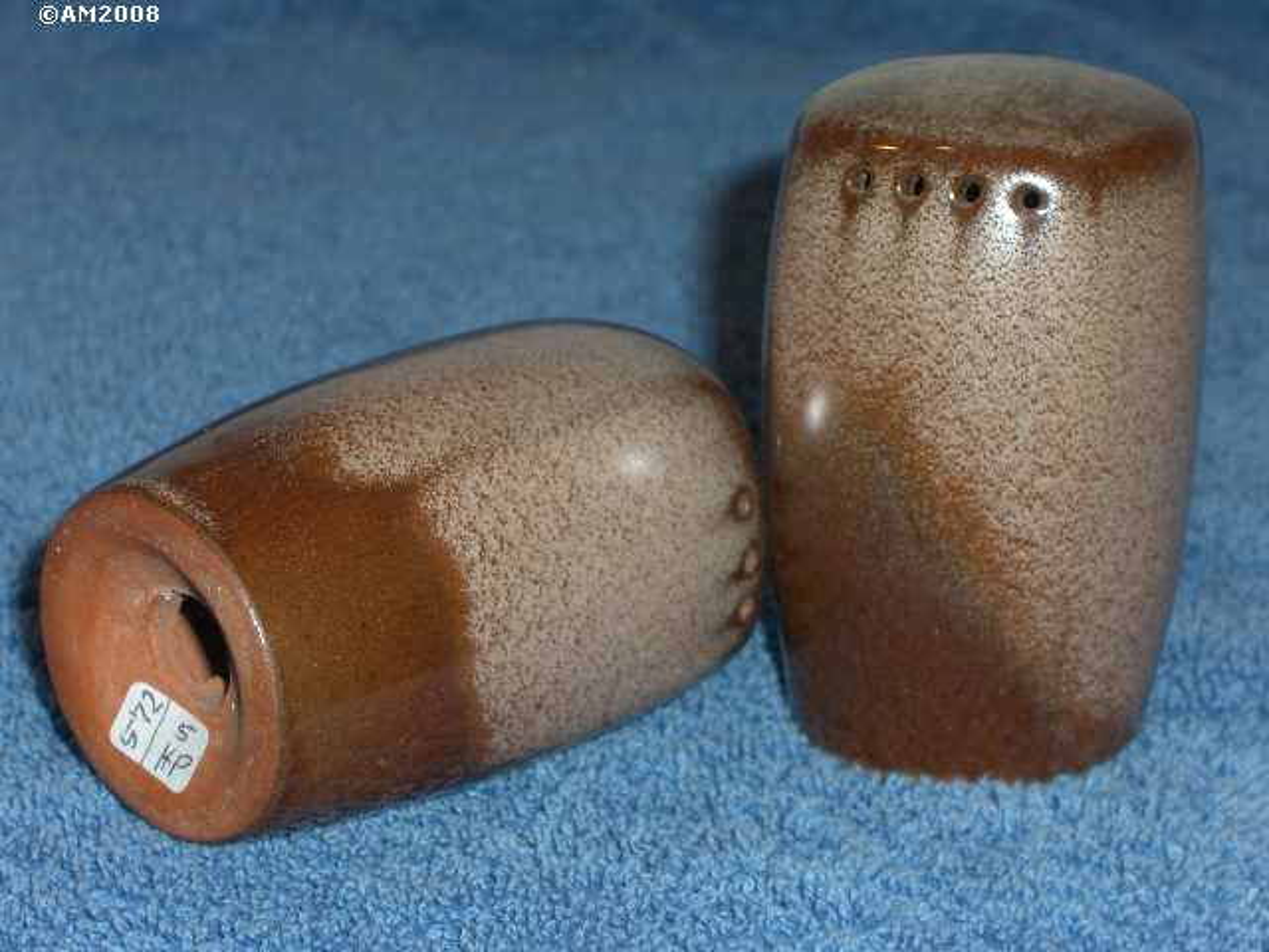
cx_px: 634
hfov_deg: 17.3
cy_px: 476
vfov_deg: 13.0
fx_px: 4179
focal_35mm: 114
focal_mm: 23.7
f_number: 10.8
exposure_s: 1/30
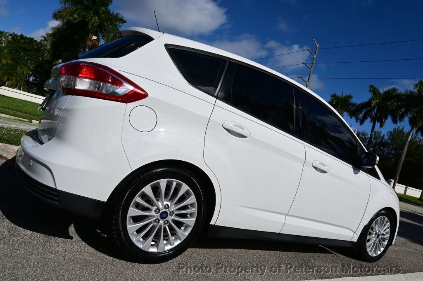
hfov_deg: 73.8
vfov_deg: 53.1
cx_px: 212
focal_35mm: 24
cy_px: 140
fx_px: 282
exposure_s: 1/400
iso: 100
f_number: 10
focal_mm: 16
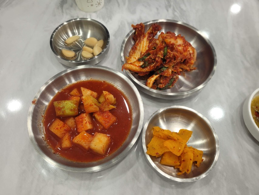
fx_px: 195
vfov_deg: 53.1
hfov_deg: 67.3
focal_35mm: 26
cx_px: 130
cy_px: 98
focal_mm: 5.4
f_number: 1.8
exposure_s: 1/120
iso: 80
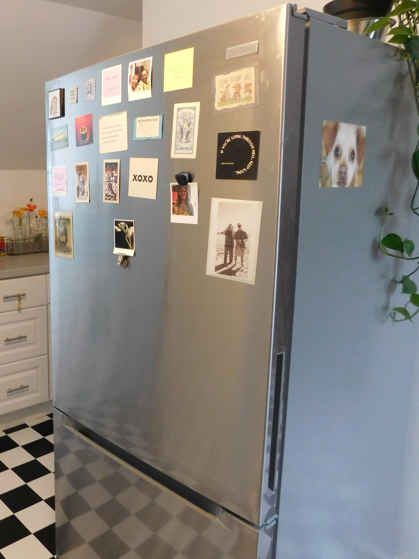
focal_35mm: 31
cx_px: 59
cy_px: 277
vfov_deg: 58.4
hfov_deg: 42.5
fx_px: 500
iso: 360
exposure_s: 1/30
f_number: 3
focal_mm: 4
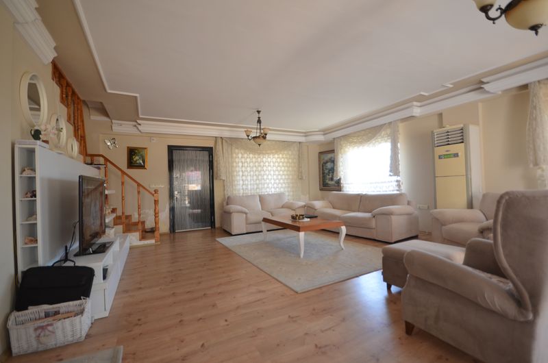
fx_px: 251
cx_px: 274
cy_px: 182
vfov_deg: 71.8
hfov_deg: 95.1
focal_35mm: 16
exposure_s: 1/60
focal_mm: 11
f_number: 4.2
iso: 560
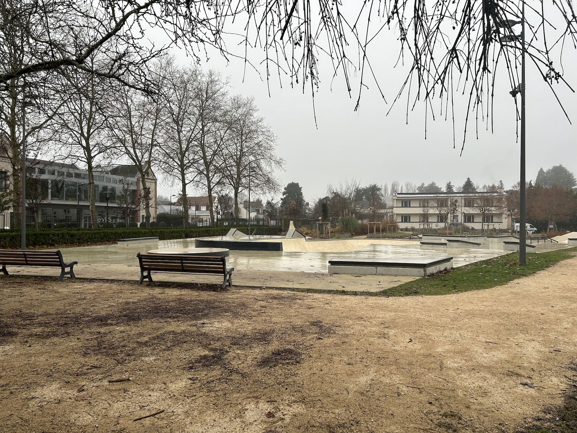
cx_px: 288
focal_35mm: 26
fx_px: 433
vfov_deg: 53.1
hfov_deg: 67.3
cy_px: 216
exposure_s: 1/308
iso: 50
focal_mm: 5.7
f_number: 1.5
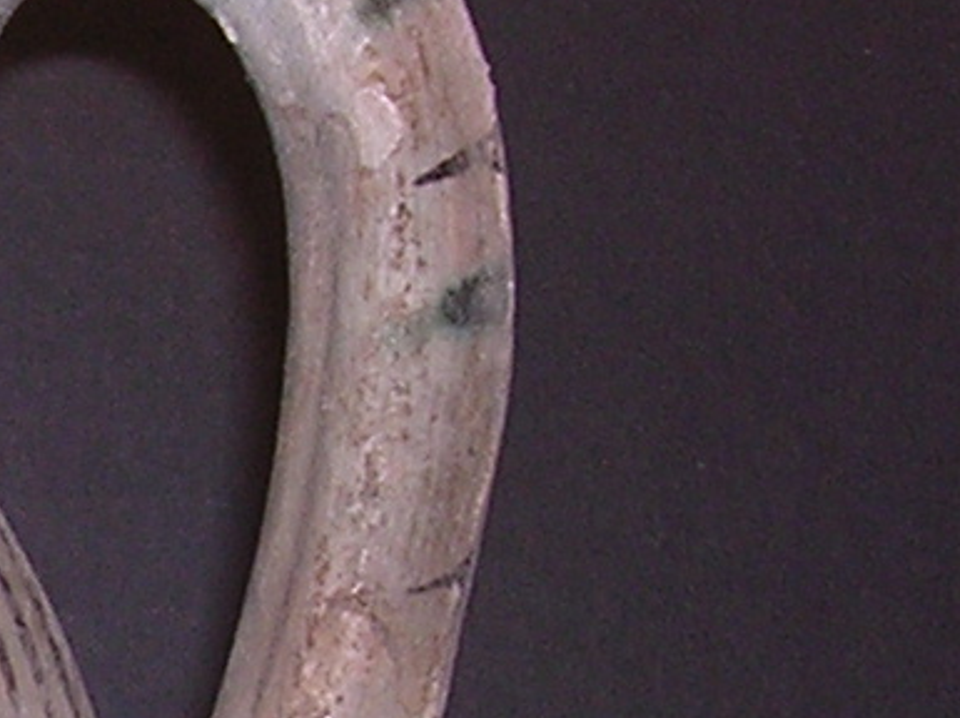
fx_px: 6345
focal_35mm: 229
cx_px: -810
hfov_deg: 8.3
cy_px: 1025
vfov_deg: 6.4
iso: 100
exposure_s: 1/60.1
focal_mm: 6.6
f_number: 3
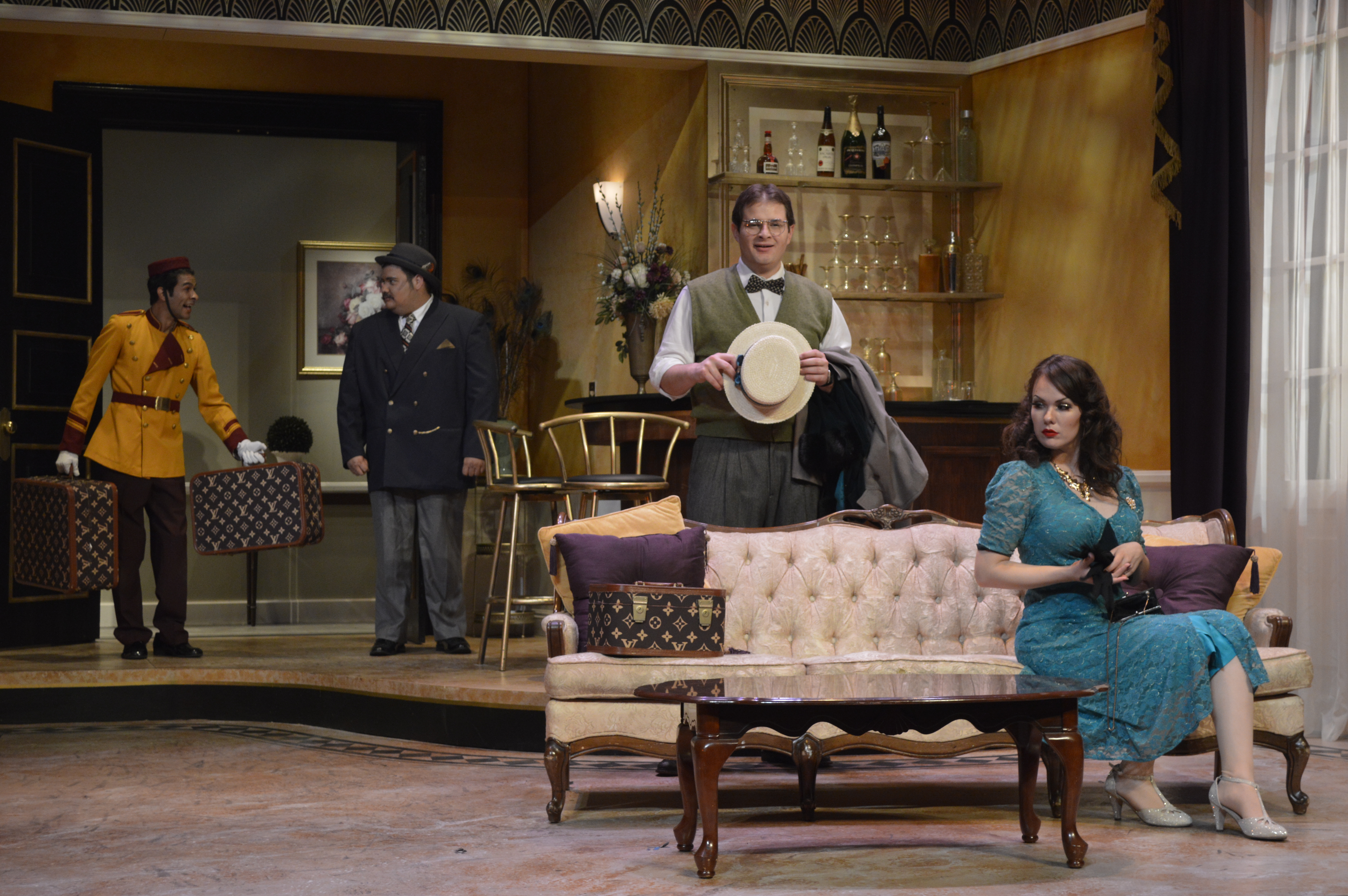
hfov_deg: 35.1
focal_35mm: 57
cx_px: 674
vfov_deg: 23.7
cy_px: 448
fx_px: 2132
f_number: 5
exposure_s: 1/60
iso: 900
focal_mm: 38
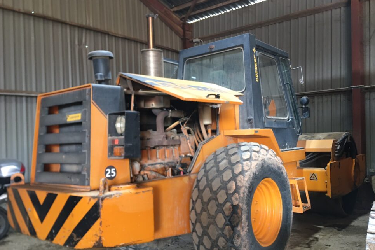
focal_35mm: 32
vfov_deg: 41.0
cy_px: 141
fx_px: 333
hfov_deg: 58.7
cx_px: 189
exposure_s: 1/17
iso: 80
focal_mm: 4.15
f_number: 2.2
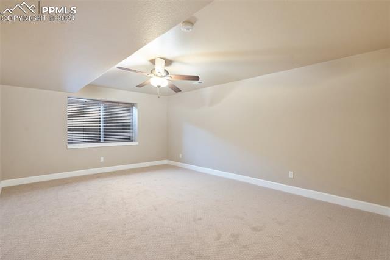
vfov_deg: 73.7
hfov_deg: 96.8
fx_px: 173
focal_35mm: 16
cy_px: 130
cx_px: 195
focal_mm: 16
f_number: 6.3
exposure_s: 1/2
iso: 500
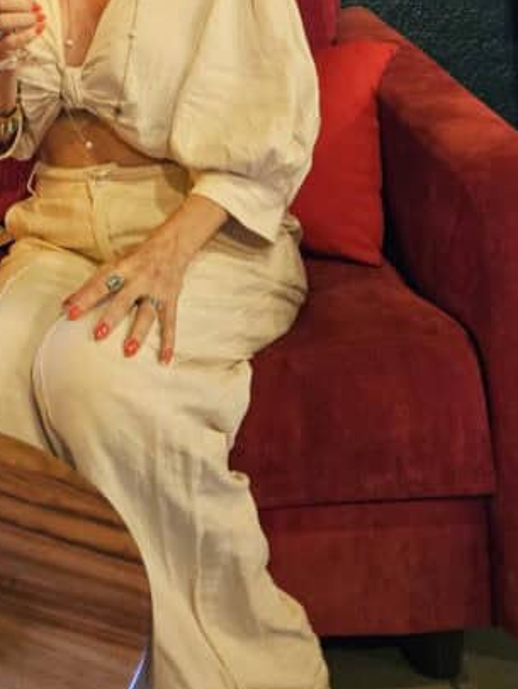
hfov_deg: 23.8
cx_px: -39
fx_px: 1156
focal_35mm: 58
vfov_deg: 31.1
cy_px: 22
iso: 1250
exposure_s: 1/24
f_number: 1.8
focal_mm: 5.4
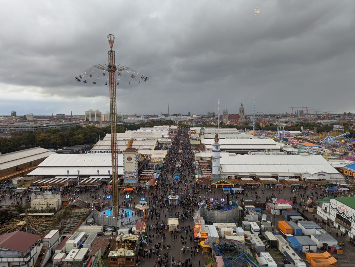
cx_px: 178
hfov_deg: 71.5
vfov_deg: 56.9
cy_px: 134
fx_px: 246
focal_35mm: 24
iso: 44
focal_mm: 6.81
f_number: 1.85
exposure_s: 1/345
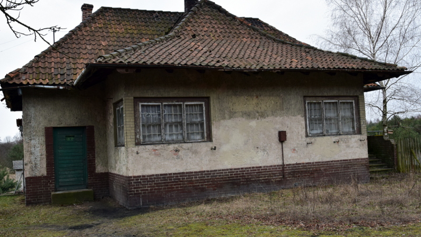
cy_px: 122
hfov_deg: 52.8
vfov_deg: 31.2
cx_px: 211
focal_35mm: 38
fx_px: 424
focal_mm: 24
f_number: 10
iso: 400
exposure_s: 1/200
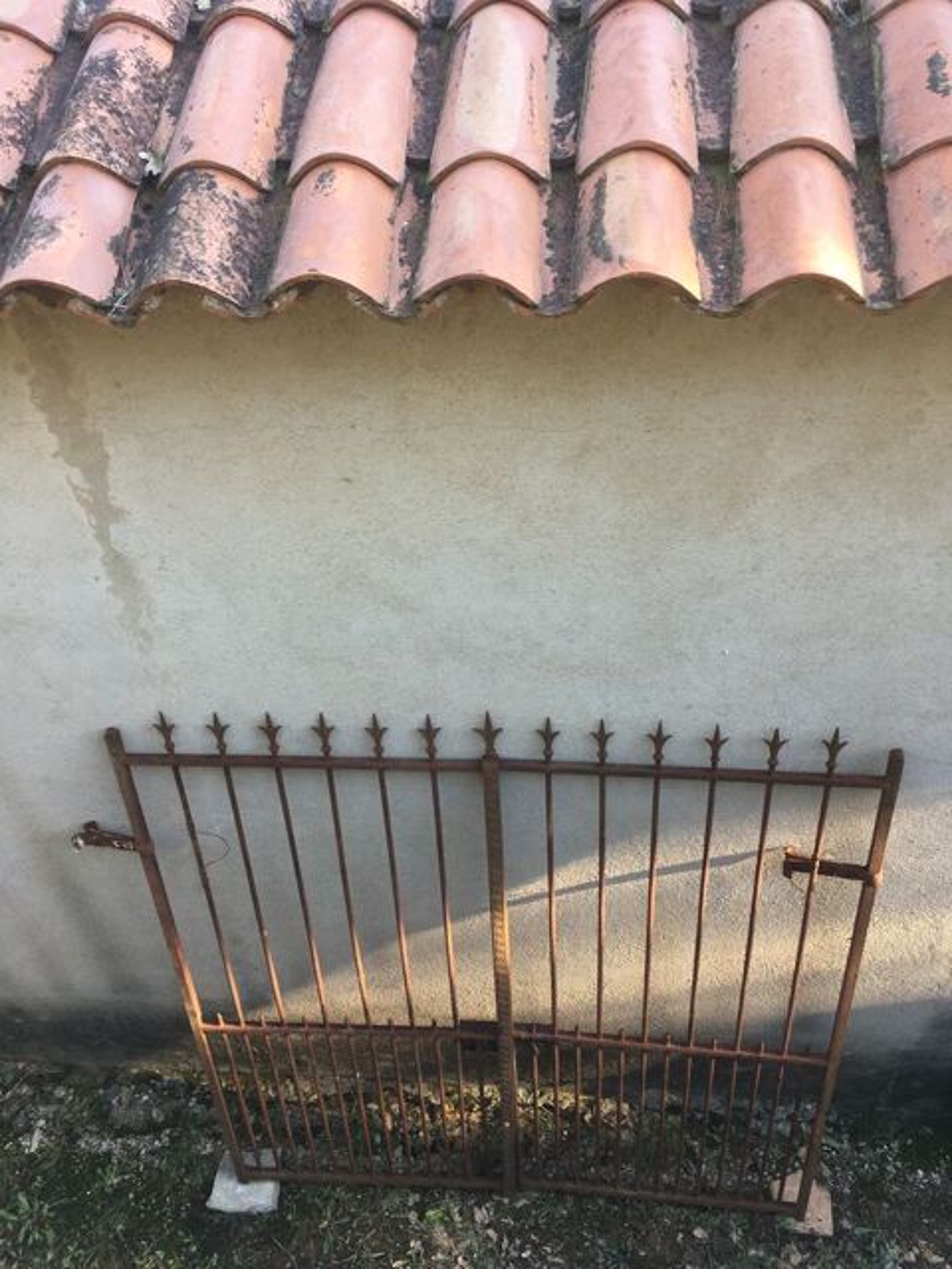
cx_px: 476
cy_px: 634
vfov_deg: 61.7
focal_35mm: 29
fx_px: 1063
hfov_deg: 48.2
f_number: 2.2
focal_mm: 4.15
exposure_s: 1/50
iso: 25
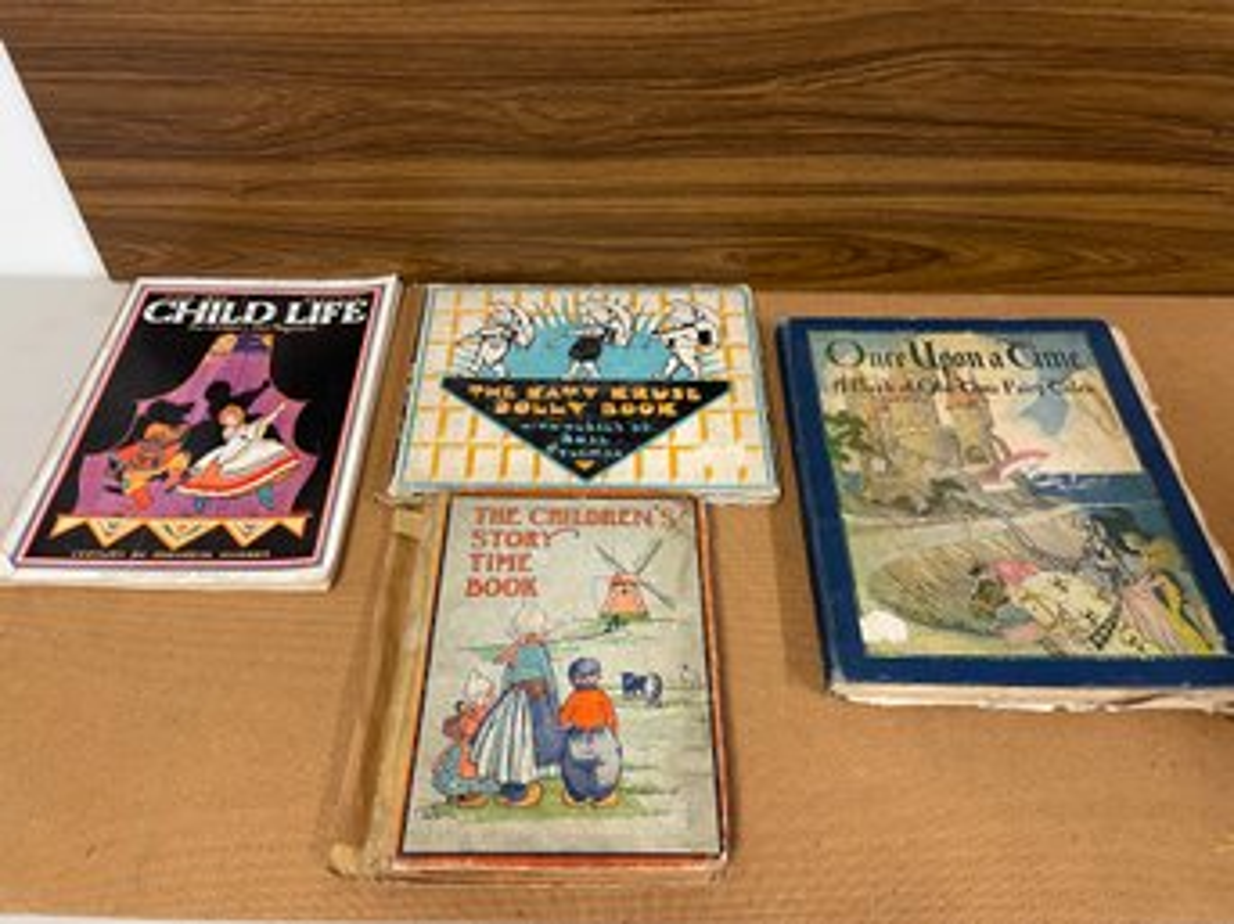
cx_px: 617
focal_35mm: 26
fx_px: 927
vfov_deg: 53.0
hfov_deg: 67.3
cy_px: 462
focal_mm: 4.2
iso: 160
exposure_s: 1/60
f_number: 1.6
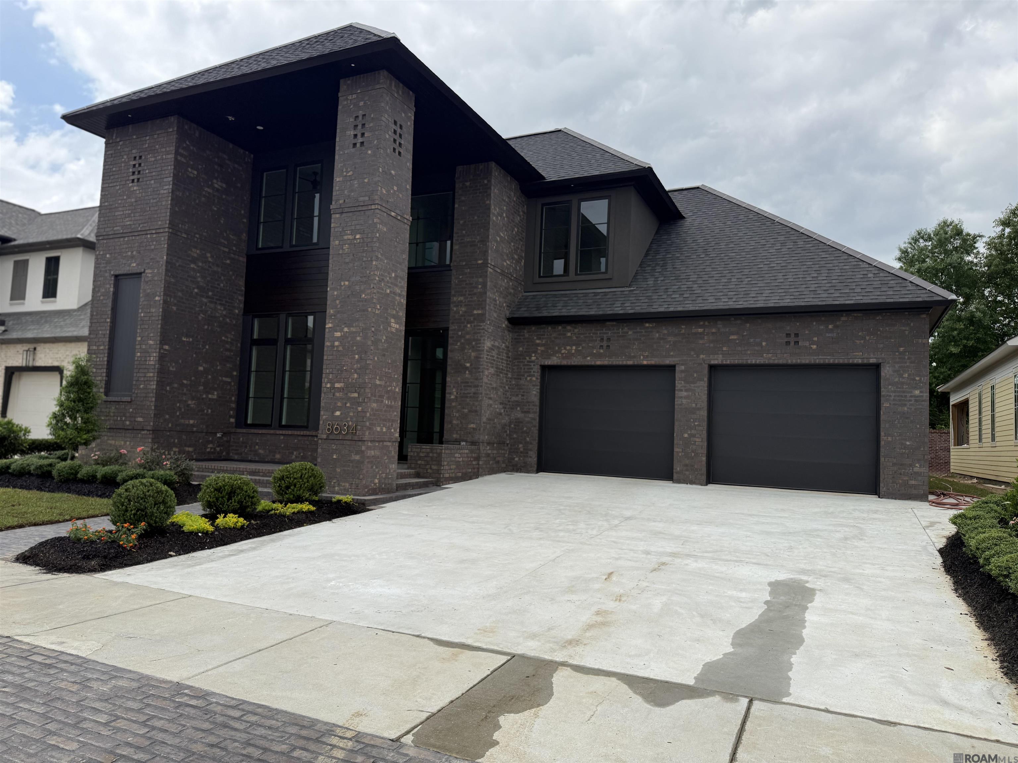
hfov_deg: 71.6
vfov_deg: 56.8
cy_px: 382
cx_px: 509
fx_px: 706
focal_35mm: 24
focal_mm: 6.76
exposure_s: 1/4167
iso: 80
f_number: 1.78
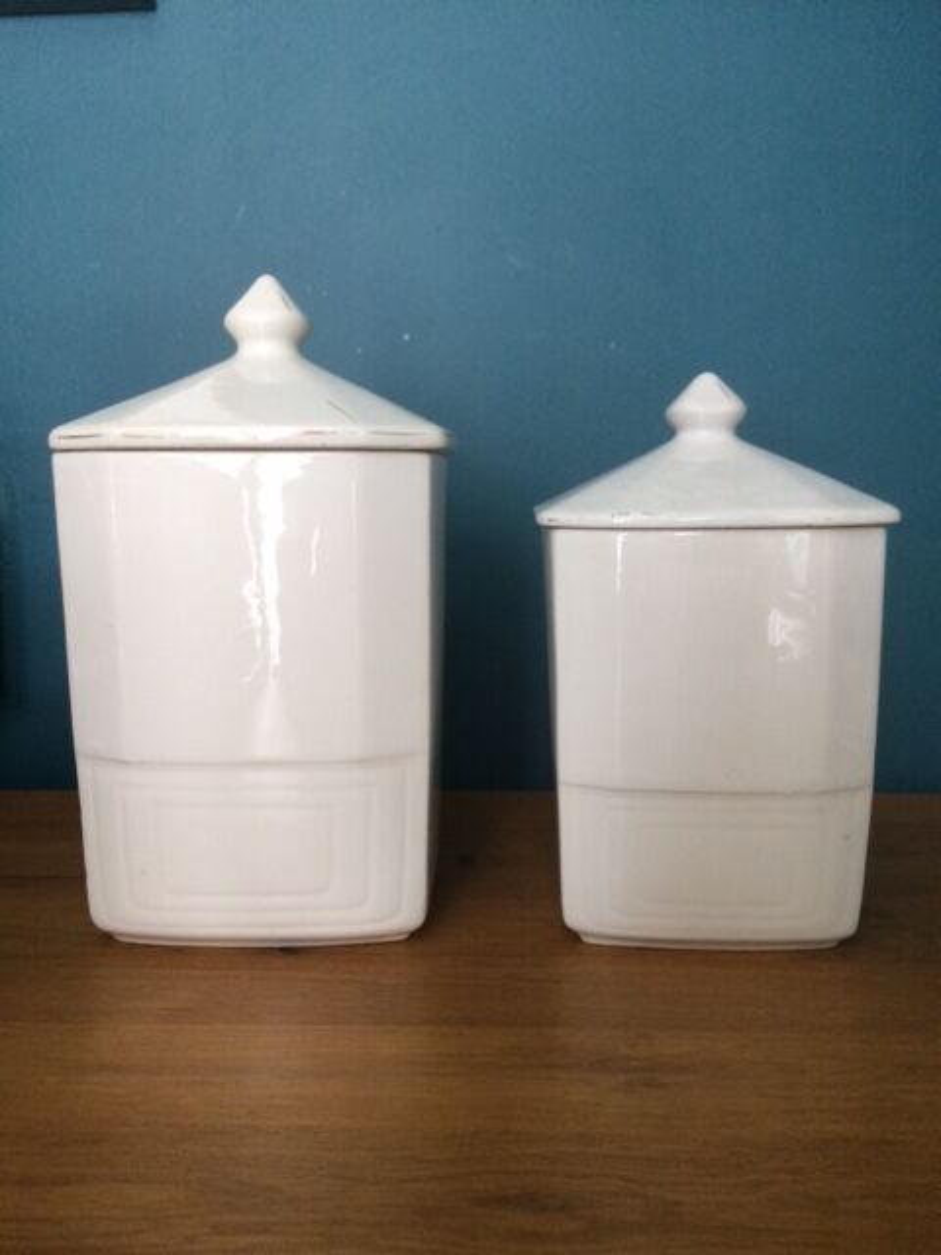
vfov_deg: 61.7
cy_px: 628
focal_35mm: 29
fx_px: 1051
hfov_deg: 48.2
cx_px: 470
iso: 250
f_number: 2.2
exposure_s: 1/33
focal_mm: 4.15
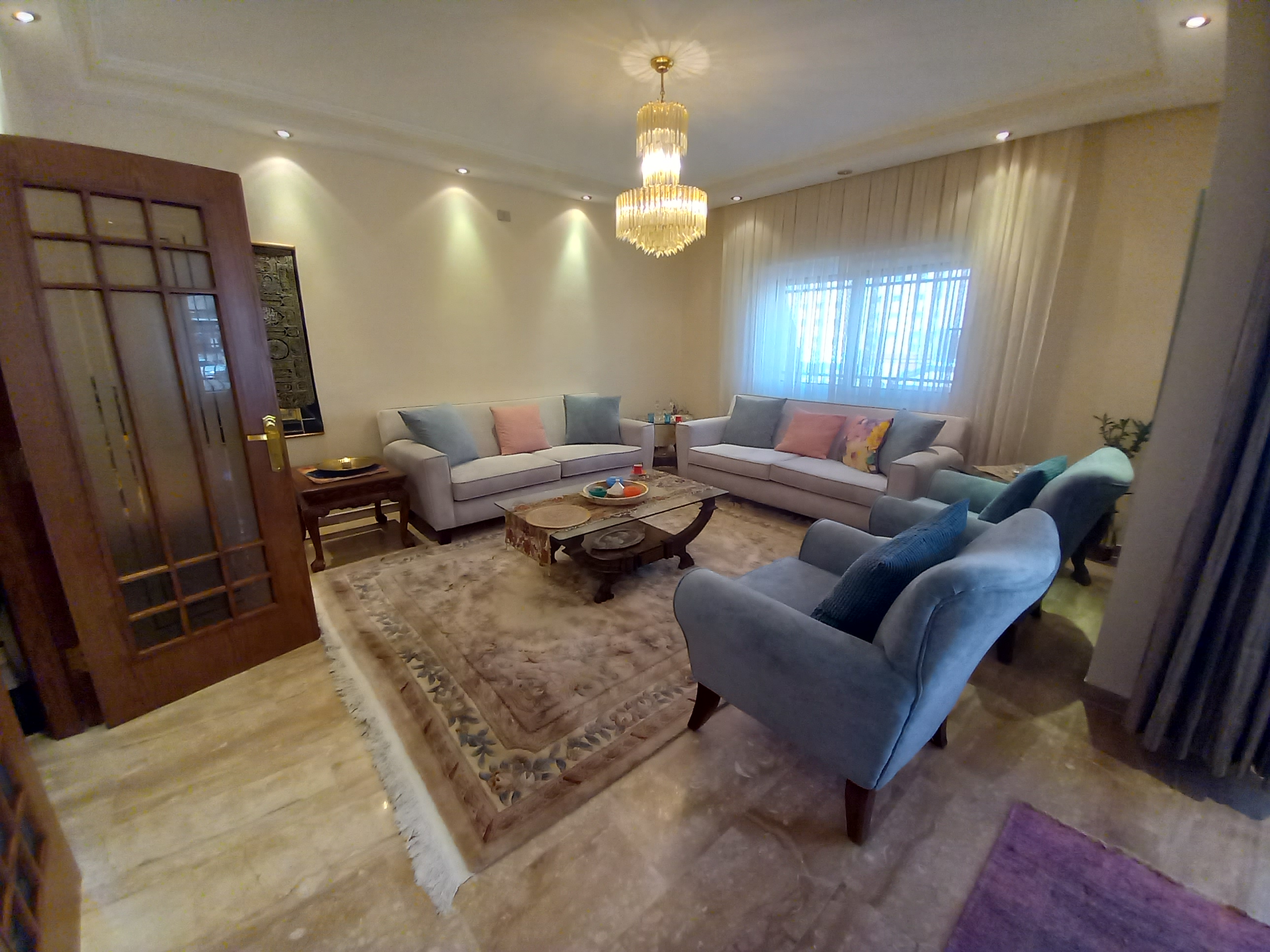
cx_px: 635
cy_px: 476
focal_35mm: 13
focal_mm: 1.13
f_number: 2.2
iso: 160
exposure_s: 1/50
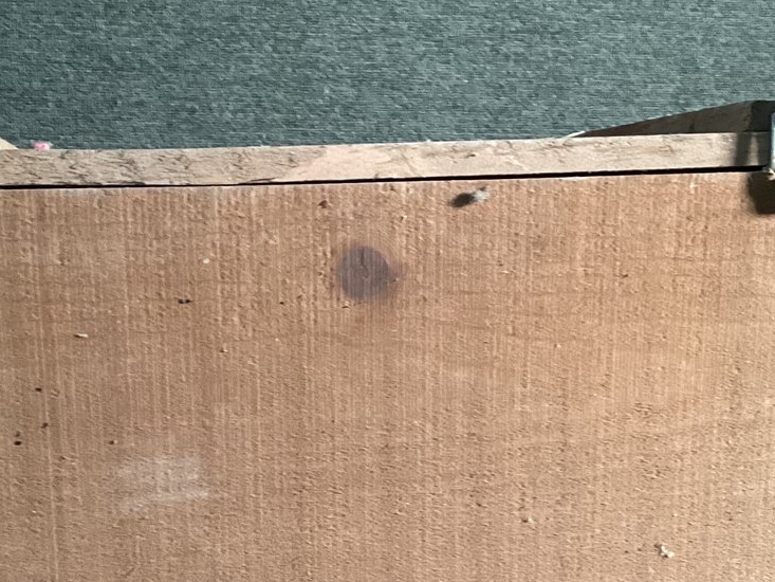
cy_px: 536
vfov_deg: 22.3
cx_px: 319
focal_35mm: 64
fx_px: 1433
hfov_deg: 30.2
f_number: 2.4
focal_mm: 3.3
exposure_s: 1/40
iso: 250
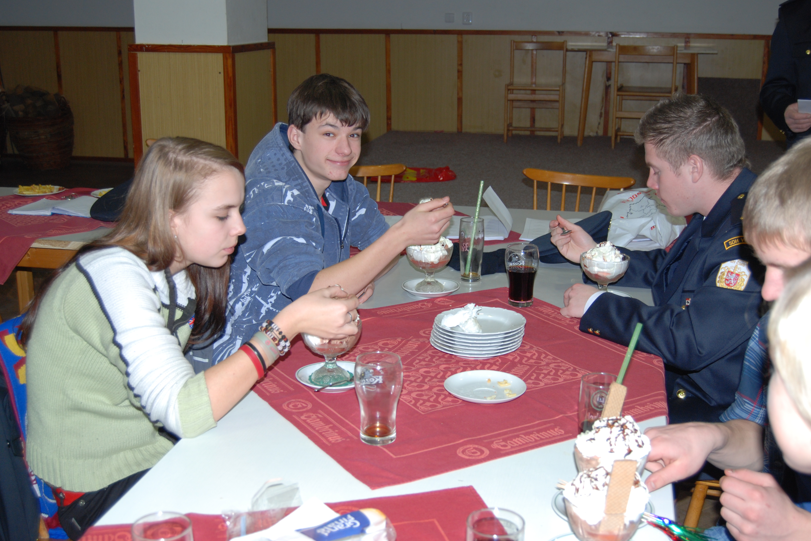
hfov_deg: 42.7
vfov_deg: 29.2
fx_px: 1036
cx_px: 407
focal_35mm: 46
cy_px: 275
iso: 320
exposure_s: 1/60
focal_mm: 30
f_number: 4.2
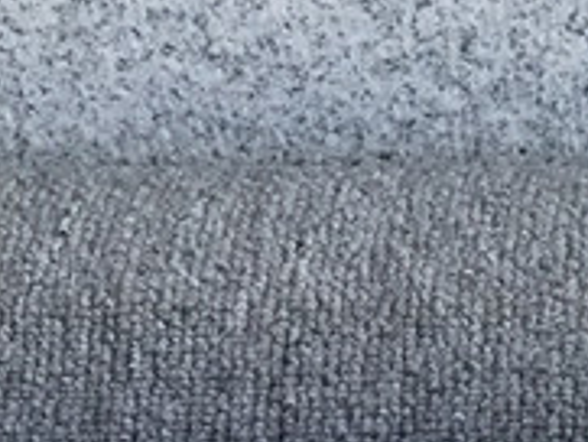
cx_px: 1085
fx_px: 2618
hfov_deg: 11.8
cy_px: 951
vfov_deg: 9.0
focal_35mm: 154
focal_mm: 3.3
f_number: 2.4
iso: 25
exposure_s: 1/196
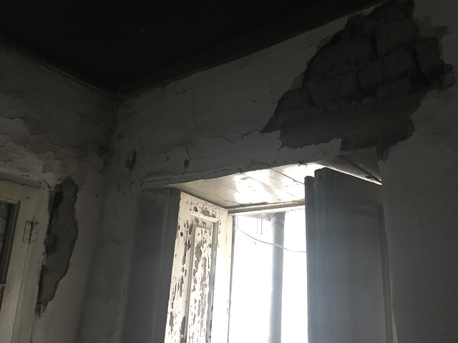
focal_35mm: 29
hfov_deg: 61.7
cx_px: 229
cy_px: 172
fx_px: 384
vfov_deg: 48.2
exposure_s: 1/17
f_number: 2.2
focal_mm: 4.15
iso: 320
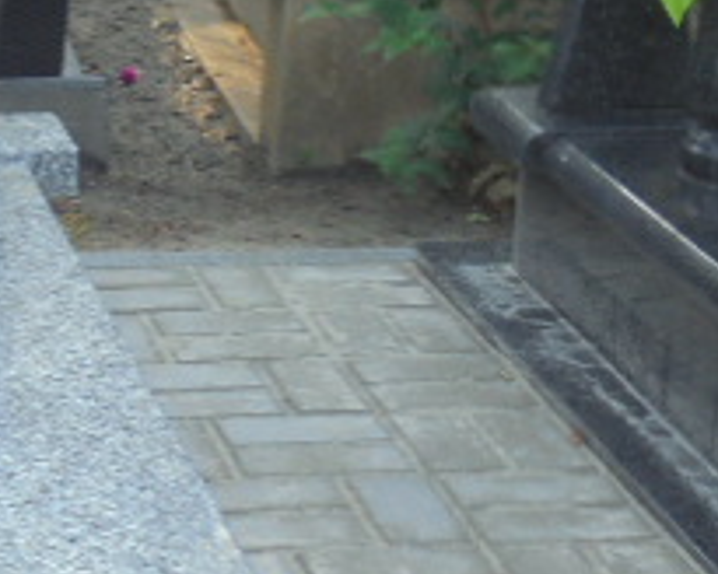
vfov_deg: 11.8
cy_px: 298
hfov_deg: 14.0
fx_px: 2784
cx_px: -256
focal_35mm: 131
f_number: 4.5
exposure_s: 1/60
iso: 100
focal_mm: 7.8
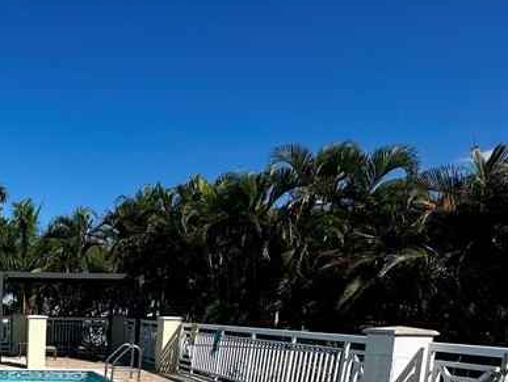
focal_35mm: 37
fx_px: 543
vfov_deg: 35.1
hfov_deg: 40.8
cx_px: -45
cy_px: 383
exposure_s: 1/3610
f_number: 2.2
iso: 50
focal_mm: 2.22
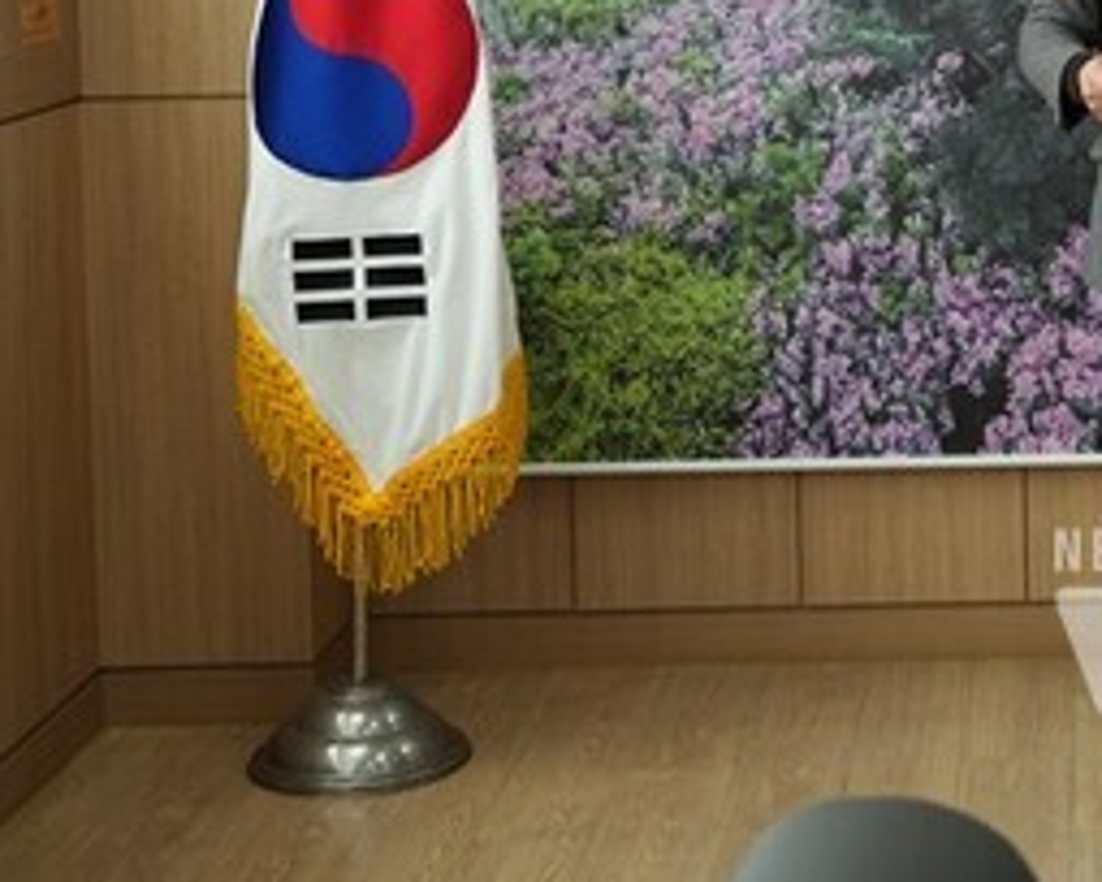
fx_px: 2740
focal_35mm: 84
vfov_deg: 17.9
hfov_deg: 21.7
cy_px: 30
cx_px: 1180
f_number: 4.5
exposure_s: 1/50
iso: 100
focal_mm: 38
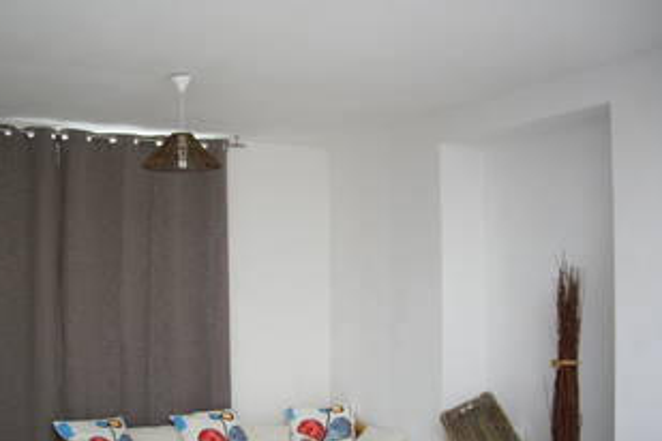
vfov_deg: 29.1
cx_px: 283
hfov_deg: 42.6
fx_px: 846
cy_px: 287
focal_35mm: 46
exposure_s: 1/50
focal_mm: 7.9
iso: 200
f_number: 2.8
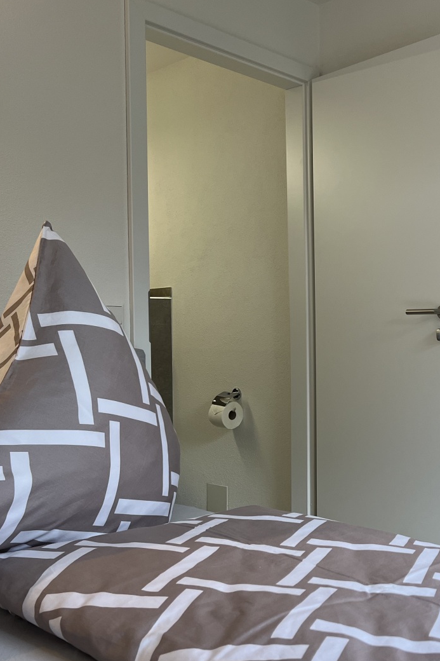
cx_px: 399
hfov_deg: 32.4
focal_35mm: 39
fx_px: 715
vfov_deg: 49.5
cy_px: 349
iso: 125
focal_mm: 5.7
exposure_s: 1/100
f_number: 1.5
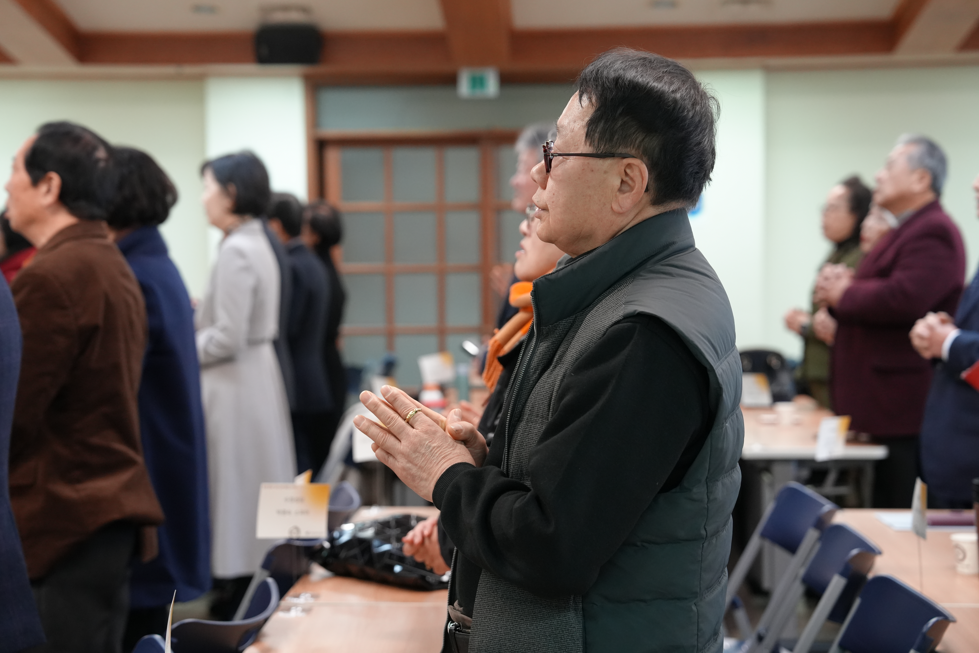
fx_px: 1903
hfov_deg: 28.8
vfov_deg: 19.5
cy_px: 326
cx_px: 490
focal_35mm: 70
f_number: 4
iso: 3200
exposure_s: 1/160
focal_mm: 70
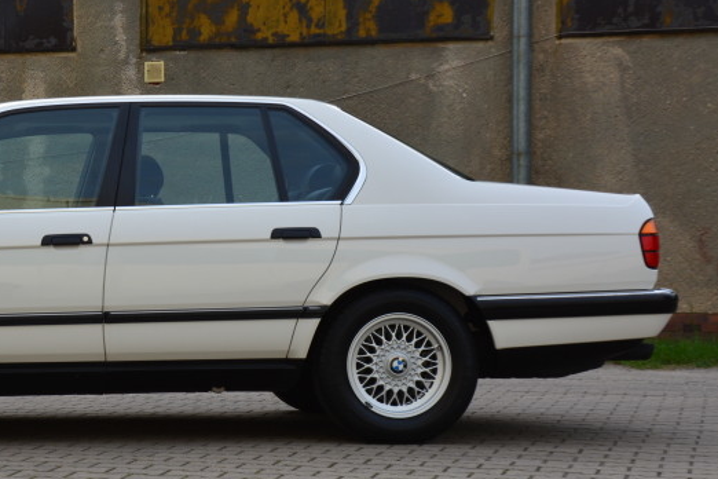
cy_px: 277
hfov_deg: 19.5
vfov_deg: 13.3
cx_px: 78
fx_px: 2054
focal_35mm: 103
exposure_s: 1/60
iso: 250
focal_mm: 35
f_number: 10
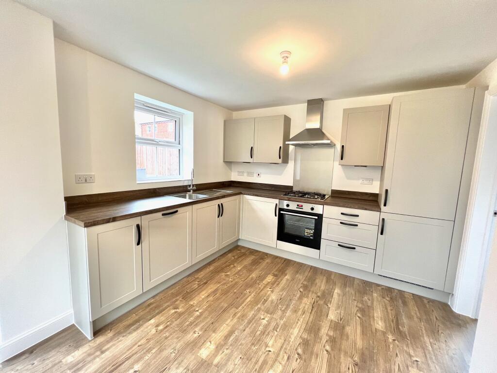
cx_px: 248
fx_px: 187
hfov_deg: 106.2
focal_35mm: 13
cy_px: 186
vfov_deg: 89.9
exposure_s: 1/50
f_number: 1.8
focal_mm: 1.57
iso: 160
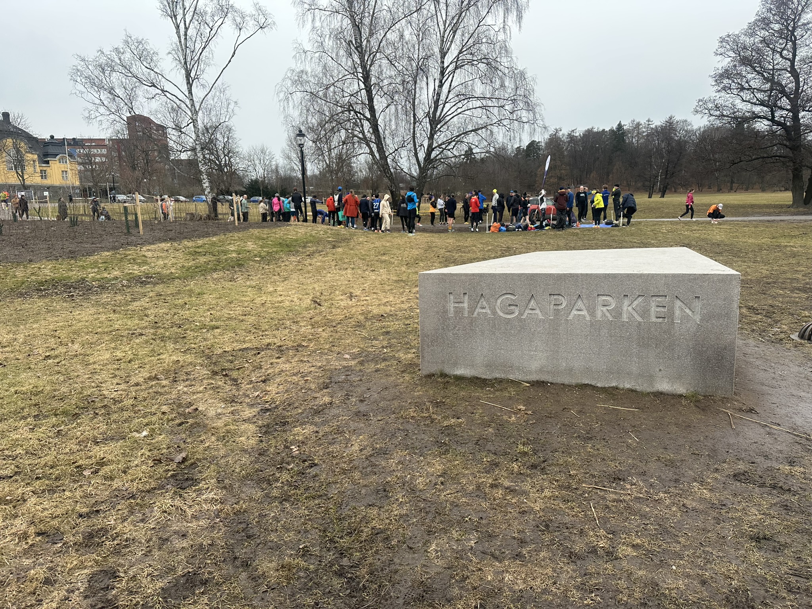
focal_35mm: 24
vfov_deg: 56.8
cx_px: 406
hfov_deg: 71.6
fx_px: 563
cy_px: 304
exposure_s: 1/816
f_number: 1.78
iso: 80
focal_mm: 6.86
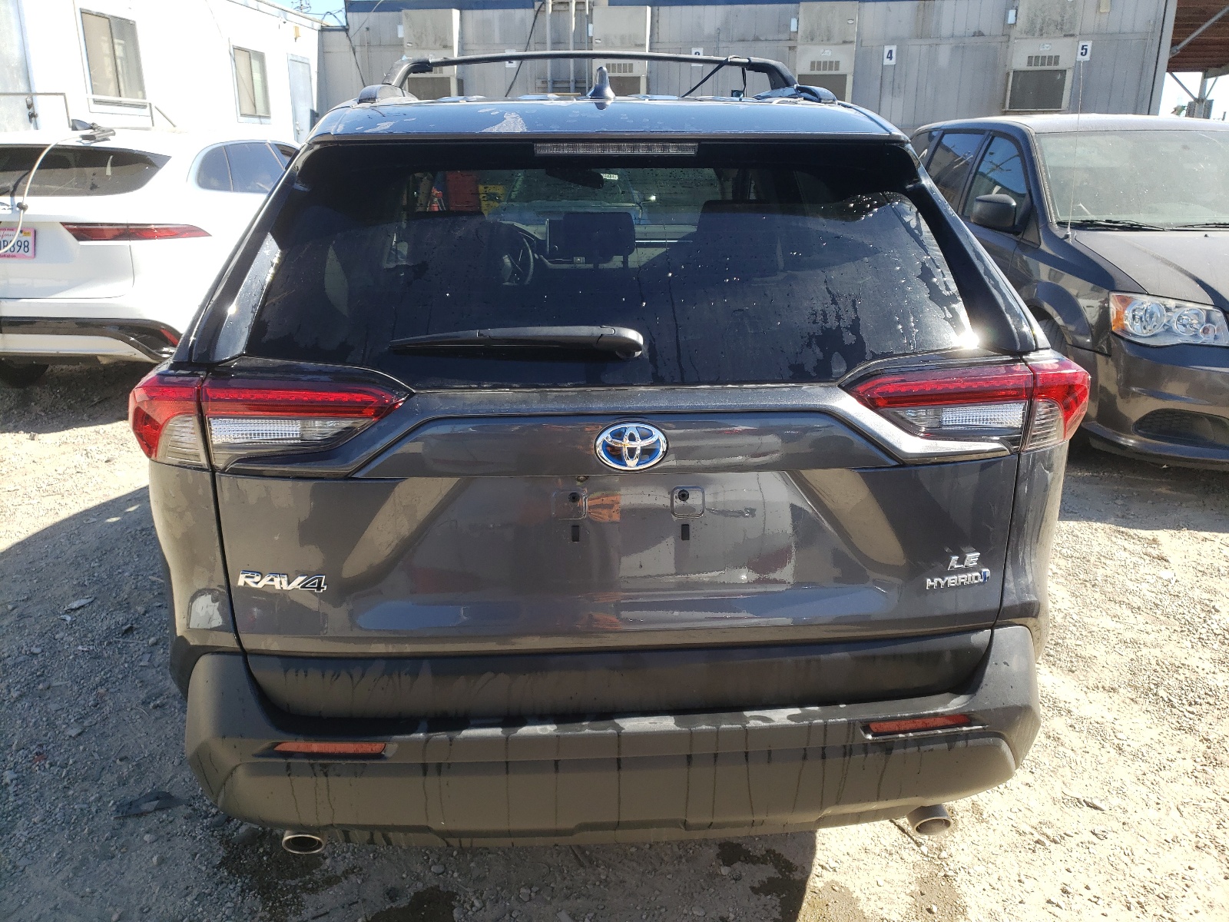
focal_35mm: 26
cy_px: 461
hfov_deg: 67.3
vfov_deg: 53.1
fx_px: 923
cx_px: 614
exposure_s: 1/1000
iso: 50
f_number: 1.5
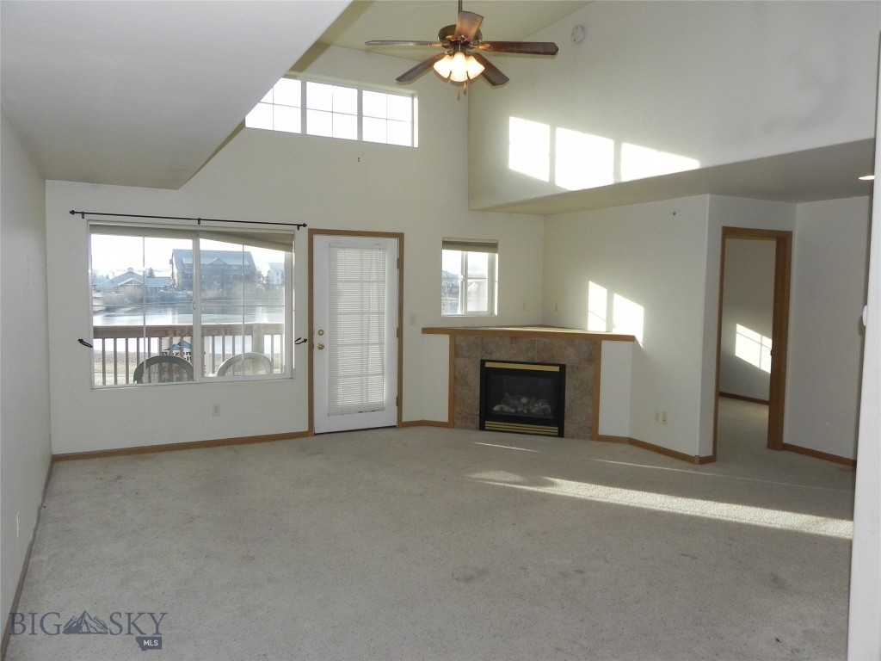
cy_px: 330
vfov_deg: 53.1
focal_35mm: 26
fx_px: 662
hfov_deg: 67.3
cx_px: 440
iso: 224
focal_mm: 4.6
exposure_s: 1/230
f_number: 5
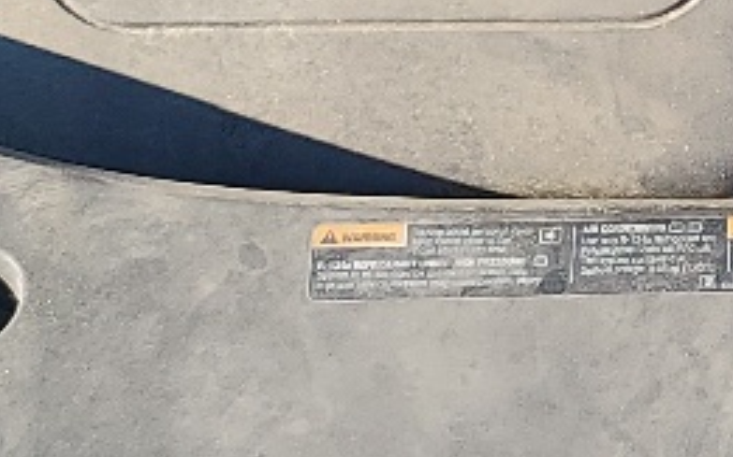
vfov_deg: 7.8
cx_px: 986
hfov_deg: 12.0
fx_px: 3375
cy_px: 168
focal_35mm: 169
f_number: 1.5
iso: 50
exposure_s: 1/909
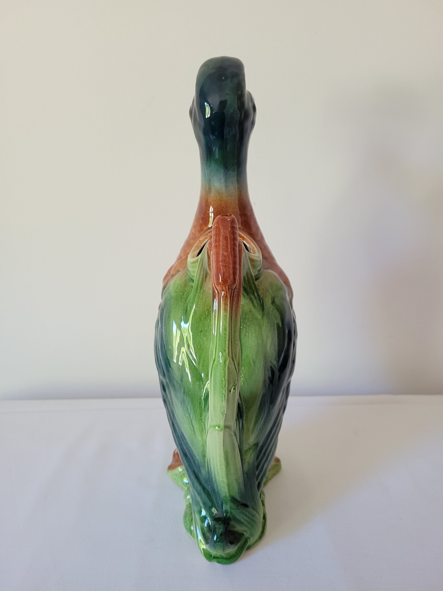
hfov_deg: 53.1
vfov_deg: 67.3
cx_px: 222
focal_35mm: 26
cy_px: 296
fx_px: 444
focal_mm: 5.4
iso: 250
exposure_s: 1/100
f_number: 1.8
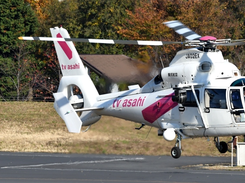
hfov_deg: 2.9
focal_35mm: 687
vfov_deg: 2.2
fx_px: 4862
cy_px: 98
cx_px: 168
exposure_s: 1/1000
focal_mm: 340
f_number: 8
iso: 400
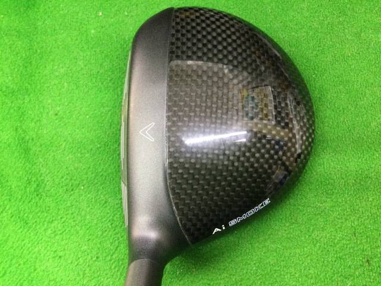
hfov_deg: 58.4
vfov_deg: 45.4
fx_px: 341
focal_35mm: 31
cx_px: 190
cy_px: 143
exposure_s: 1/30
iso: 250
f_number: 2.4
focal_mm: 3.3
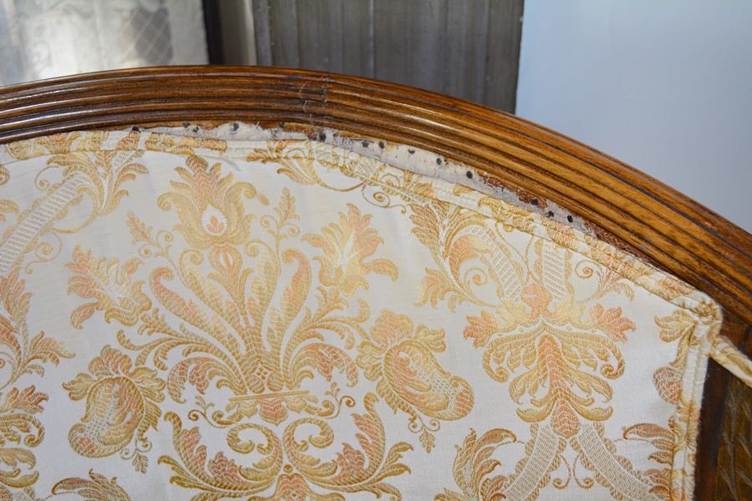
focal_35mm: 45
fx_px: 940
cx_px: 376
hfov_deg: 43.6
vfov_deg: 29.9
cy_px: 250
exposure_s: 1/60
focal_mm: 30
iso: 450
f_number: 4.5
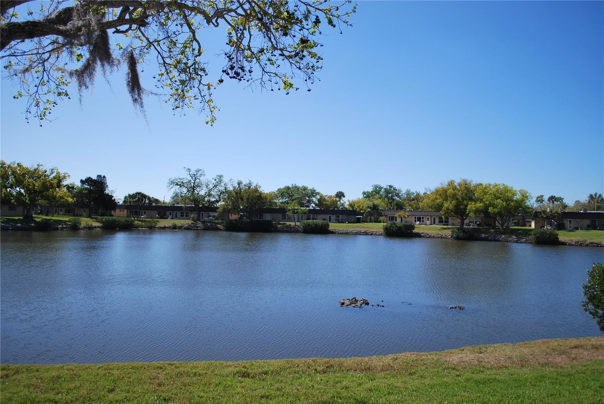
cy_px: 202
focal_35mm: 27
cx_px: 302
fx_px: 453
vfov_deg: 48.0
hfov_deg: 67.3
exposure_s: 1/1250
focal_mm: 18
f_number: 3.5
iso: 100
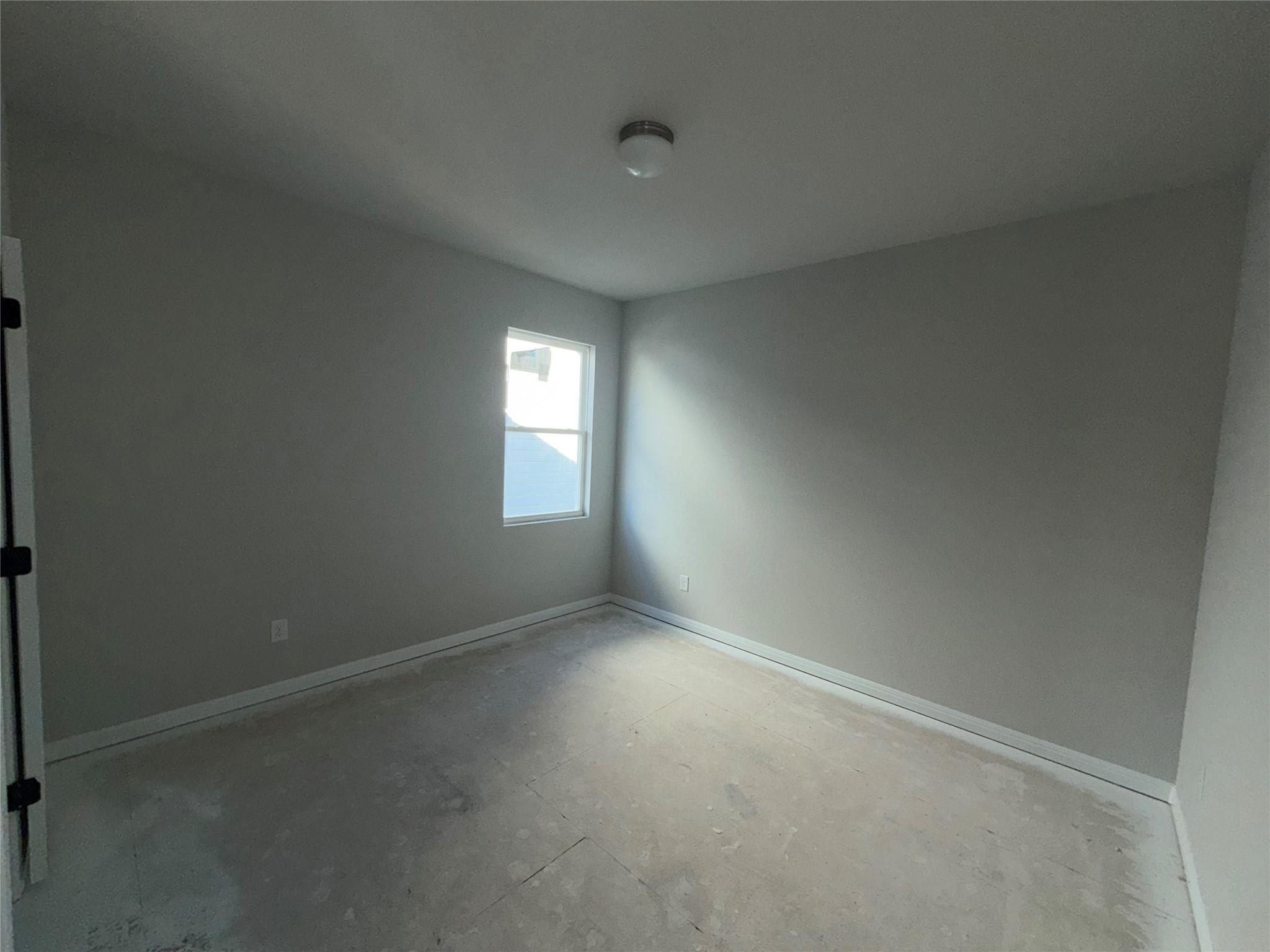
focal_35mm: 14
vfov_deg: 85.7
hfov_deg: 102.1
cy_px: 476
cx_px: 635
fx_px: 514
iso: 40
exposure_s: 1/121
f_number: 2.2
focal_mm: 2.22
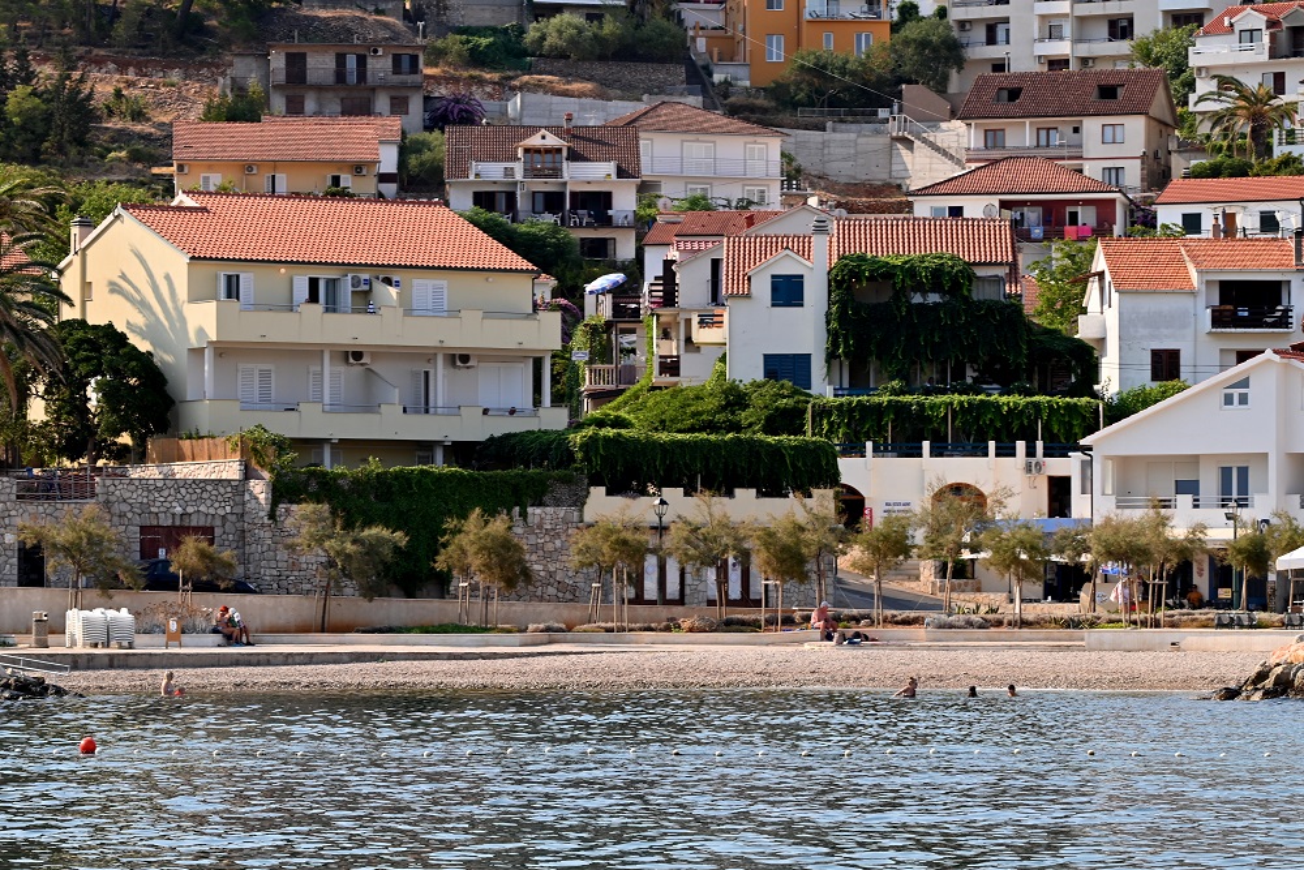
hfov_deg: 14.7
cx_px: 652
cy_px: 435
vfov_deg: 9.8
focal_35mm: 140
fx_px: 5071
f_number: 16
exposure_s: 1/160
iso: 280
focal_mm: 140
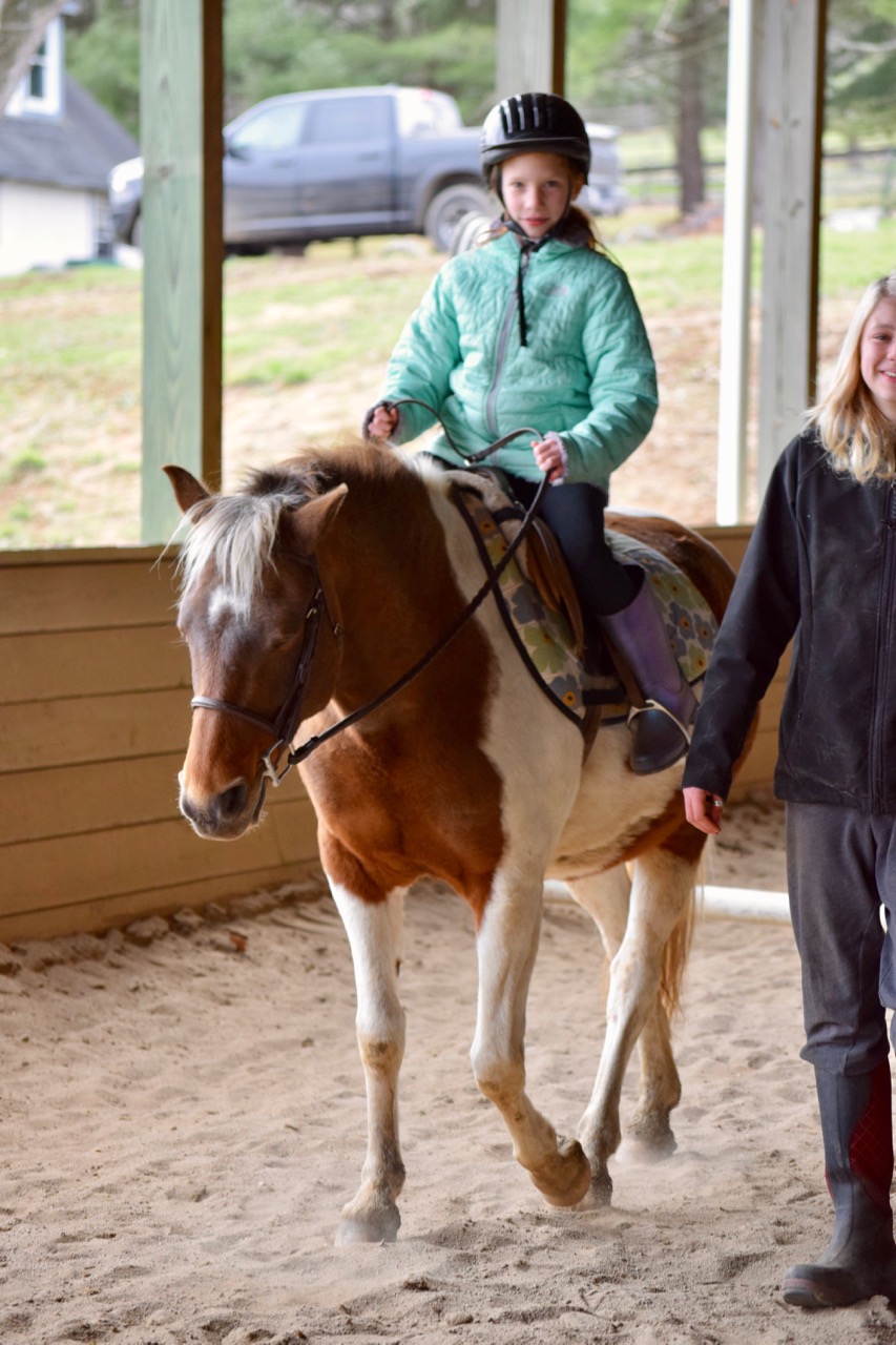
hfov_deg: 11.4
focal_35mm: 120
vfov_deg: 17.1
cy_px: 672
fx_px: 4481
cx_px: 448
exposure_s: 1/500
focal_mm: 80
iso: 900
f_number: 4.2
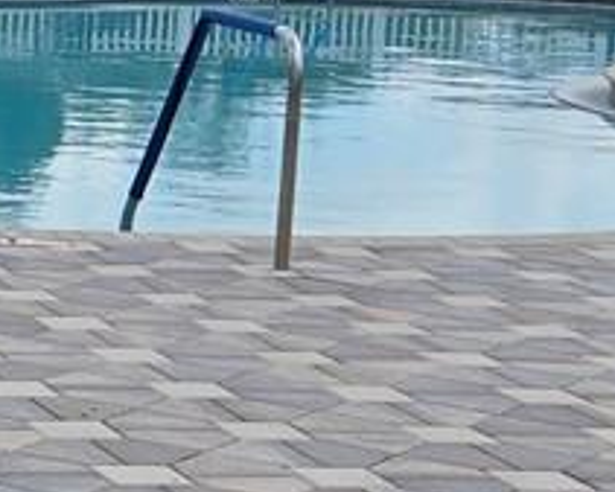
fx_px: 3096
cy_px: 52
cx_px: -571
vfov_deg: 9.1
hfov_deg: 10.5
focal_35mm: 170
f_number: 1.8
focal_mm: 5.4
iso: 25
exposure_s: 1/2151
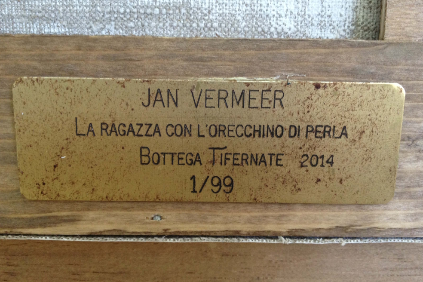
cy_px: 133
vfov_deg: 35.9
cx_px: 212
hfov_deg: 51.9
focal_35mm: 37
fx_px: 435
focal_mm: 4.28
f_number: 2.4
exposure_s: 1/20
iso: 125
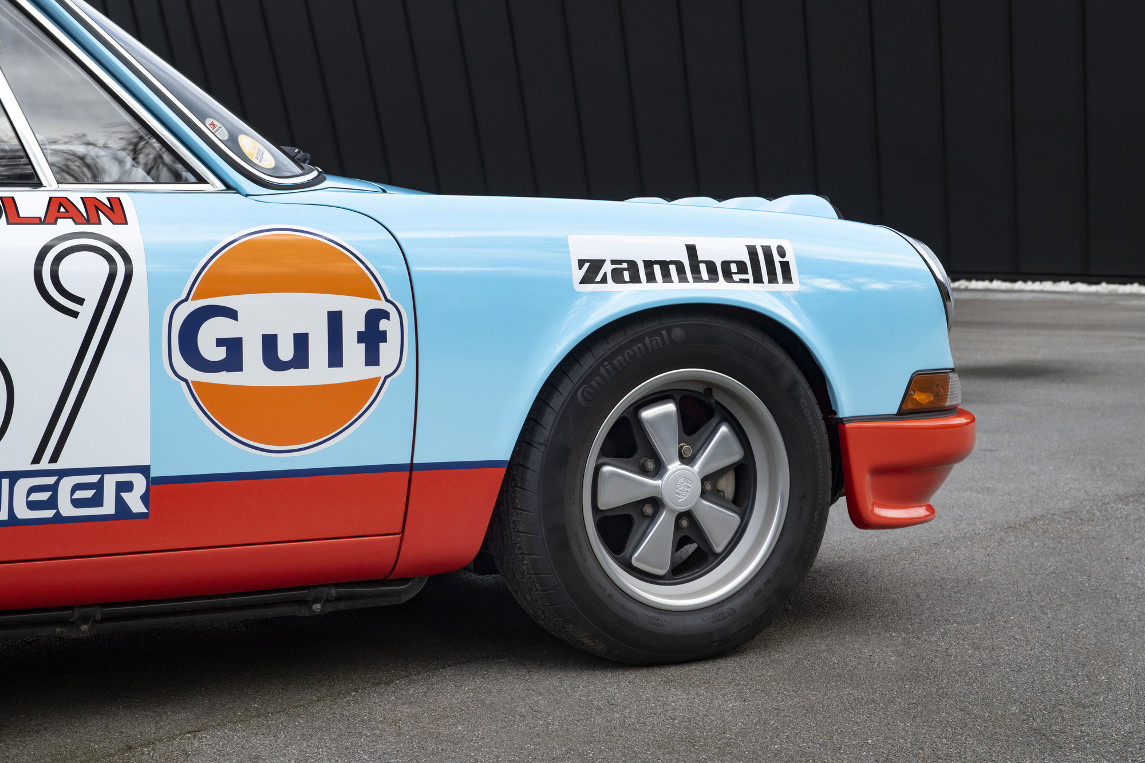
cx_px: 572
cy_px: 382
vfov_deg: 19.5
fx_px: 2226
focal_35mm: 70
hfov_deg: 28.8
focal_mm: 70
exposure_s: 1/100
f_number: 7.1
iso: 1000
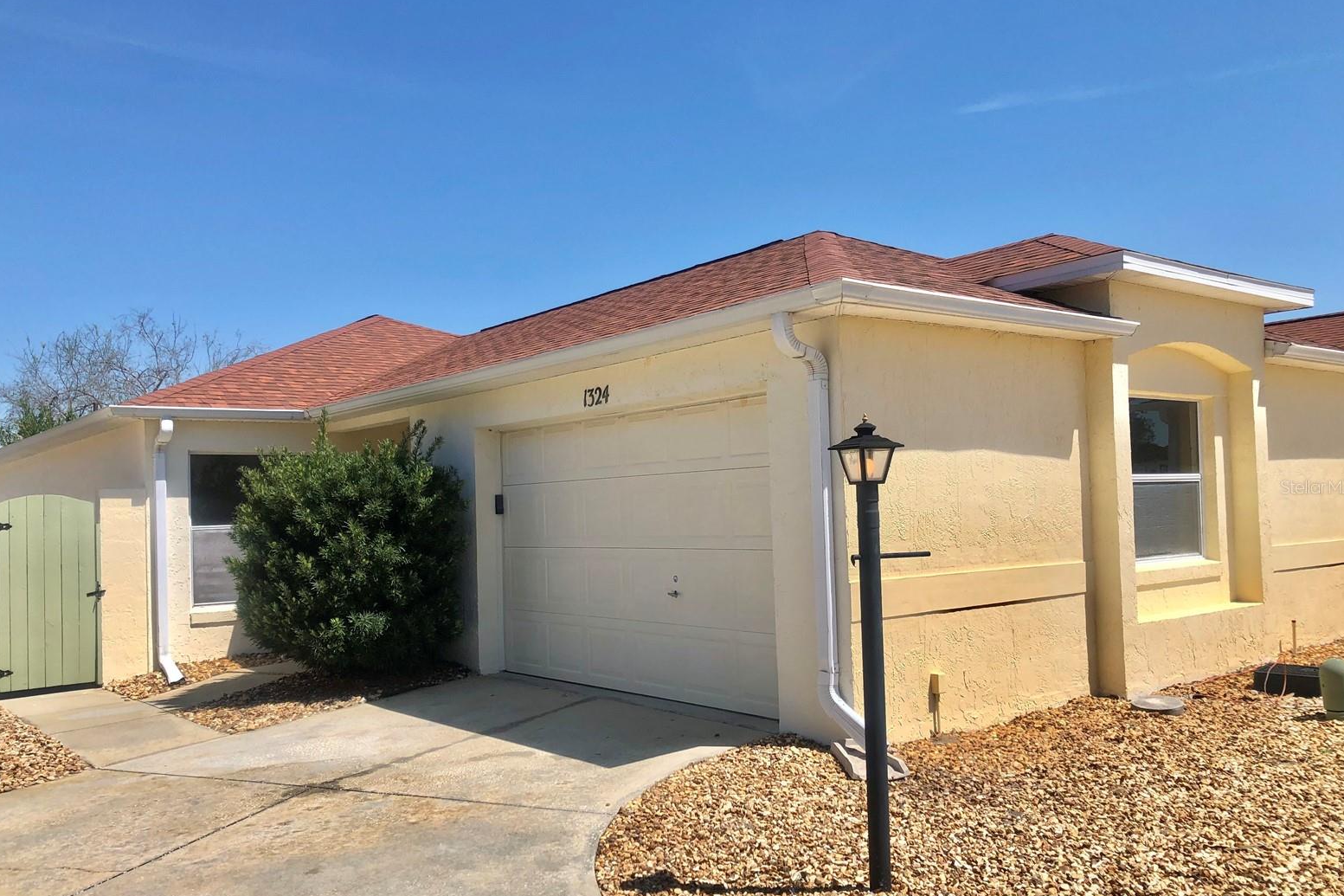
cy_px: 487
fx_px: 1120
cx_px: 670
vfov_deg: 43.6
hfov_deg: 61.9
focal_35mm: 30
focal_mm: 3.99
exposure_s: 1/3040
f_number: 1.8
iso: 20
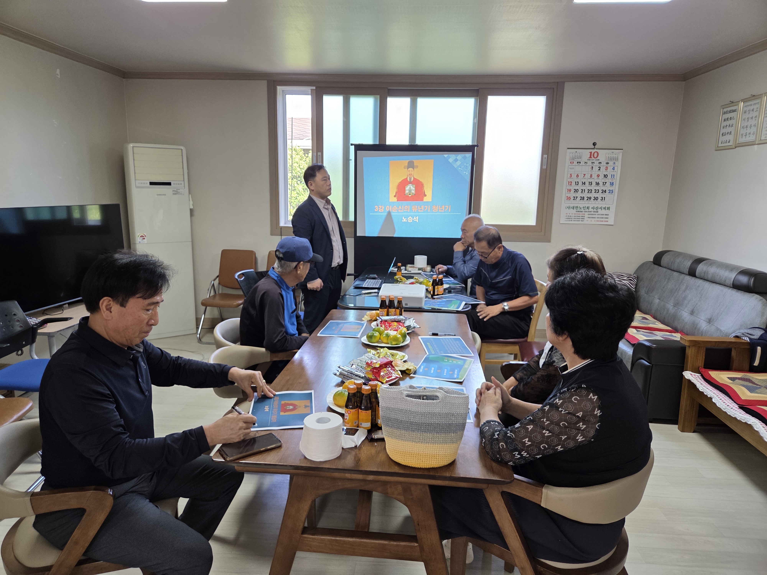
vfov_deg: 58.9
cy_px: 288
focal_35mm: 23
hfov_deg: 73.9
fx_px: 510
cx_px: 384
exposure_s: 1/120
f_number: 1.8
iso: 160
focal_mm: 5.4
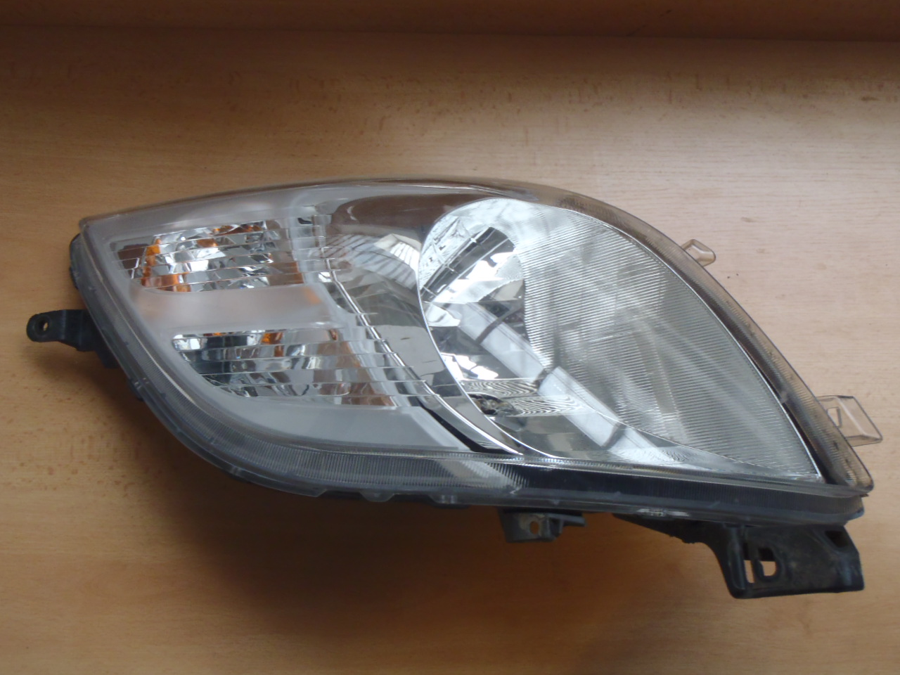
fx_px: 962
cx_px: 450
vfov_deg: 38.7
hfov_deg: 50.1
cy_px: 338
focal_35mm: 37
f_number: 4.7
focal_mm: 6.64
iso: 250
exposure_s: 1/8
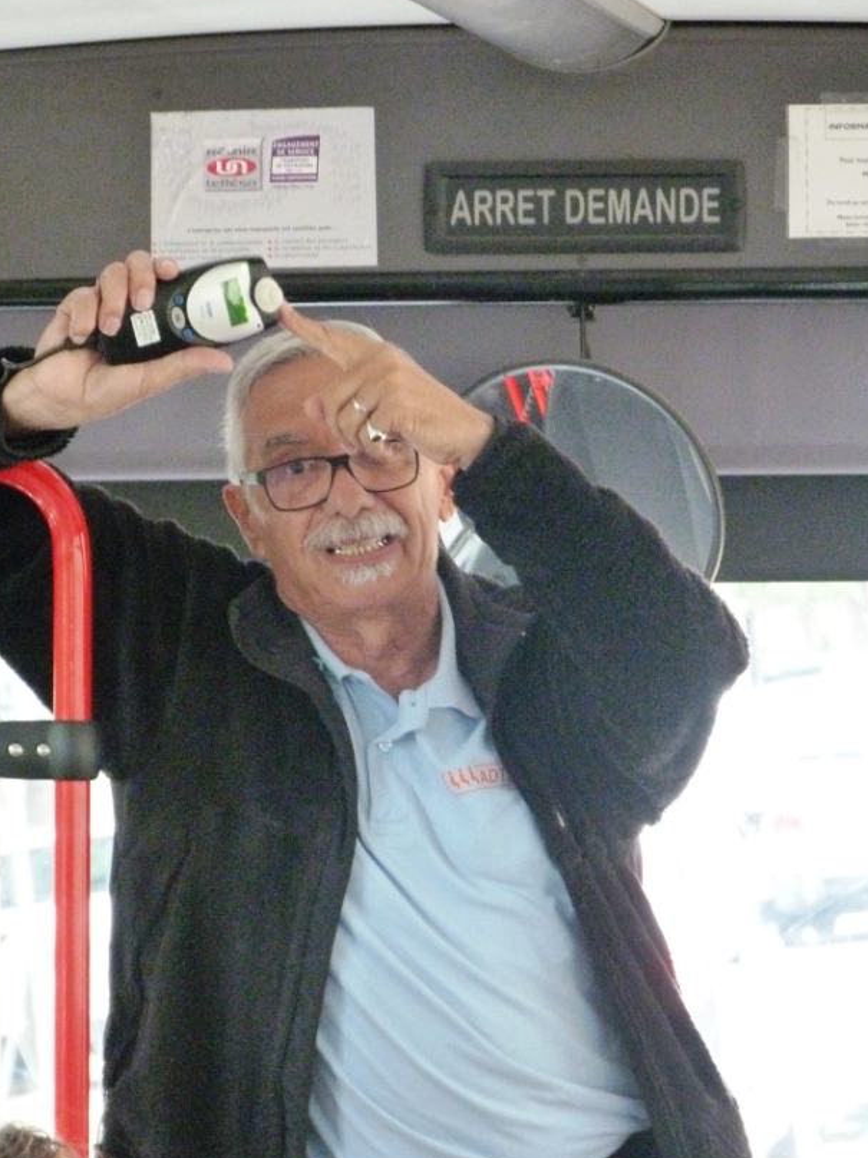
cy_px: 650
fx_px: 10735
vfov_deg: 6.2
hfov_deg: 4.6
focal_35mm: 321
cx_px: 423
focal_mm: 45.6
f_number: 4
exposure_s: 1/30
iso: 1000
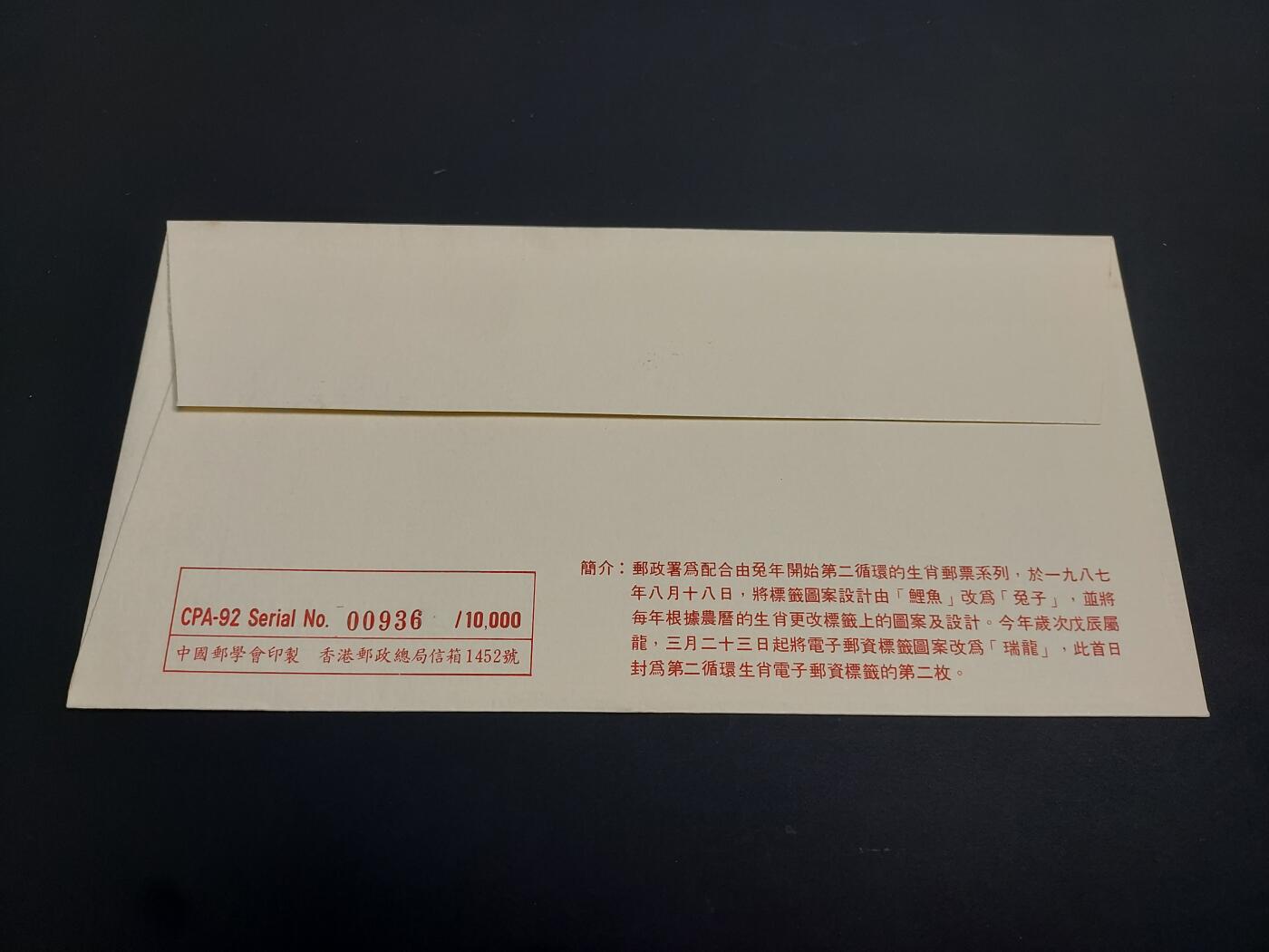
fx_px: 880
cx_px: 634
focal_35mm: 24
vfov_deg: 56.8
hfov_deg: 71.6
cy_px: 476
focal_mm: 4.6
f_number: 1.8
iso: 64
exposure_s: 1/50
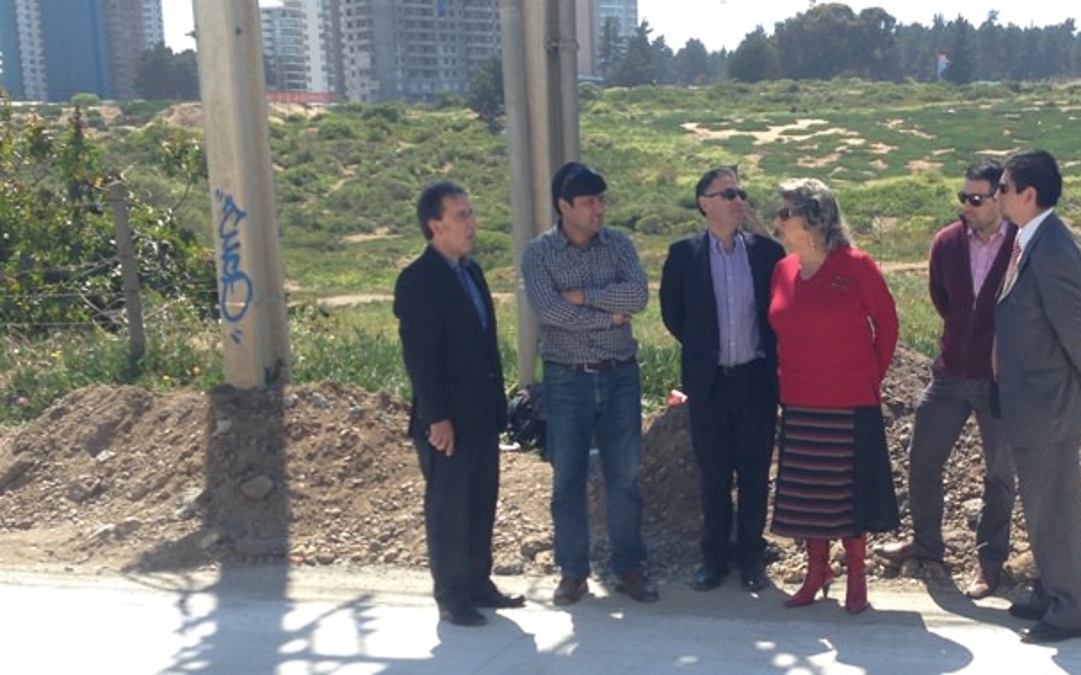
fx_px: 1738
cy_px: 476
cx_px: 732
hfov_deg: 34.2
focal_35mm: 59
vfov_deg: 21.9
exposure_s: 1/763
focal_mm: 4.12
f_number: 2.4
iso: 50
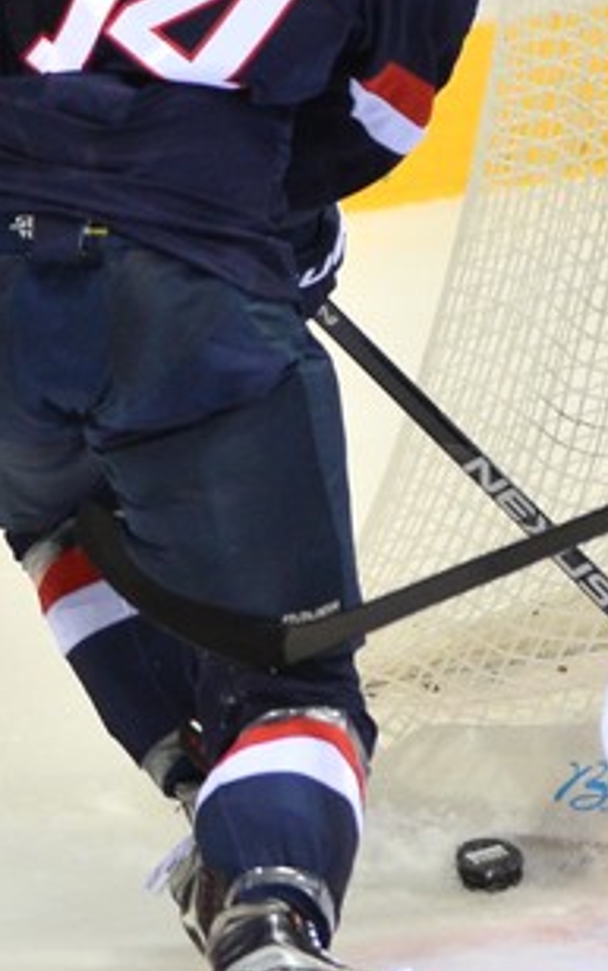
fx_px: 26039
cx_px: 1197
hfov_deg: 1.3
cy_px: 295
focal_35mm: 984
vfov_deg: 2.1
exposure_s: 1/1250
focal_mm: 300
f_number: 4
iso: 2000
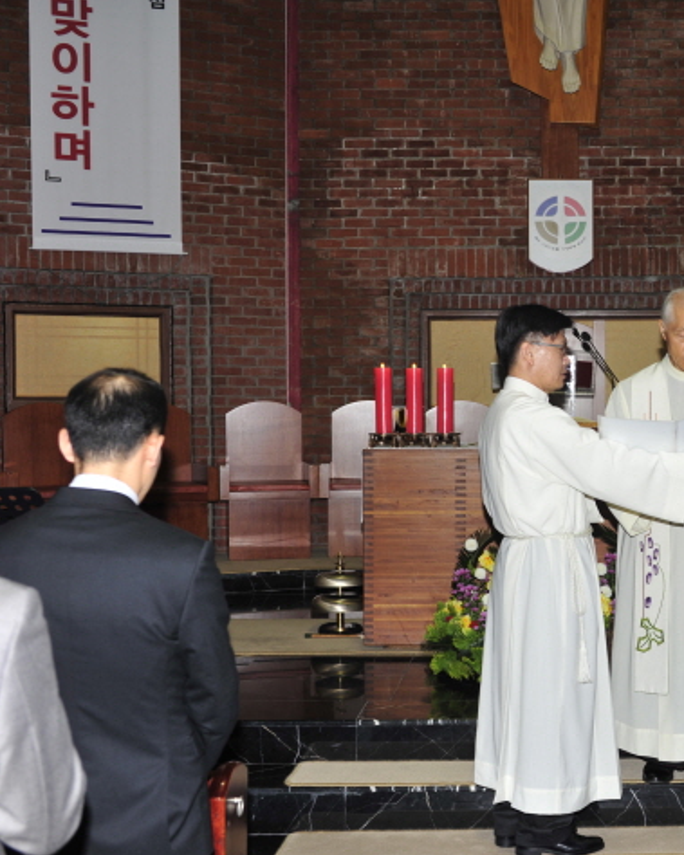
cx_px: 619
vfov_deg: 33.0
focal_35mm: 57
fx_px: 1443
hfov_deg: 25.8
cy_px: 430
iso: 200
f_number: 5.6
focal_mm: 40
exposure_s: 1/60
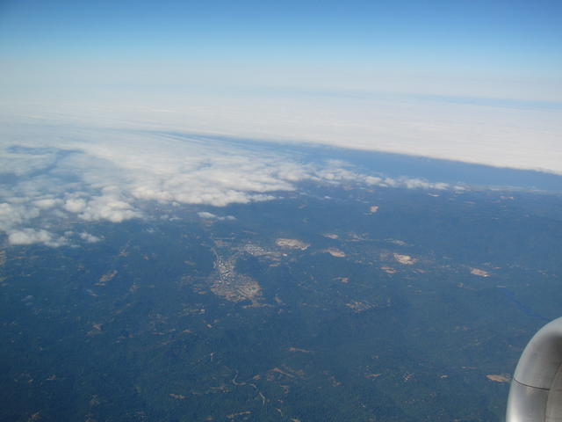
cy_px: 211
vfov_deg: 40.7
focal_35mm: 35
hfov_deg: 52.6
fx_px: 568
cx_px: 281
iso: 50
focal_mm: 5.8
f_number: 8
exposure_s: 1/160
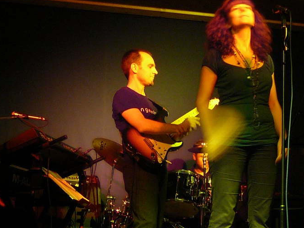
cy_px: 172
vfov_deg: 21.7
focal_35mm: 67
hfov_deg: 28.8
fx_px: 588
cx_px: 205
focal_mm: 5.2
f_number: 2.8
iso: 200
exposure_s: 1/8
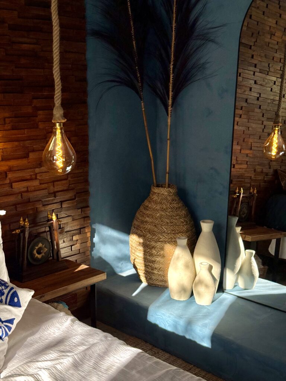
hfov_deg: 30.3
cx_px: 143
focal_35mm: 48
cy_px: 190
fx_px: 529
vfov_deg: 39.7
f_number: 1.78
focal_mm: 6.76
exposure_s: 1/1000
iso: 64
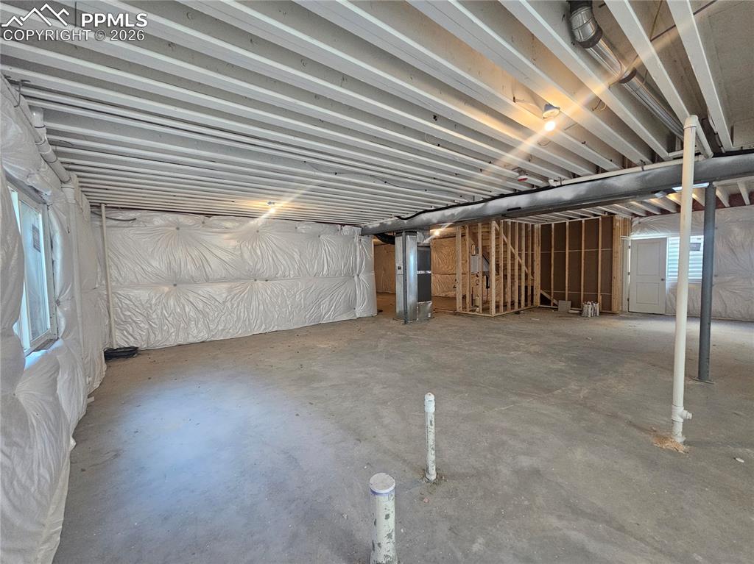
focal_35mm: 13
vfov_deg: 89.9
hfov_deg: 106.2
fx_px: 283
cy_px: 282
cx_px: 377
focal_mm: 2.2
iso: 400
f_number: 2.2
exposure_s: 1/60
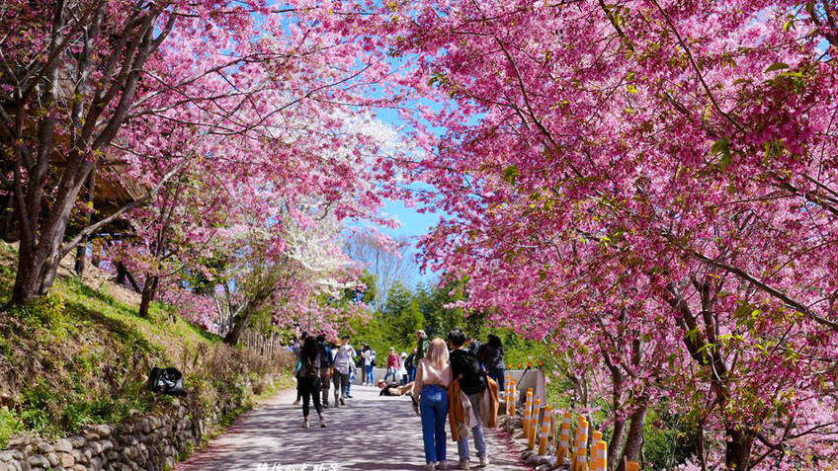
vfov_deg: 28.3
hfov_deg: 48.4
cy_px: 232
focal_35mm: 42
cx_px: 419
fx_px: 933
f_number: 8
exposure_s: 1/800
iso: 320
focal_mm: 40
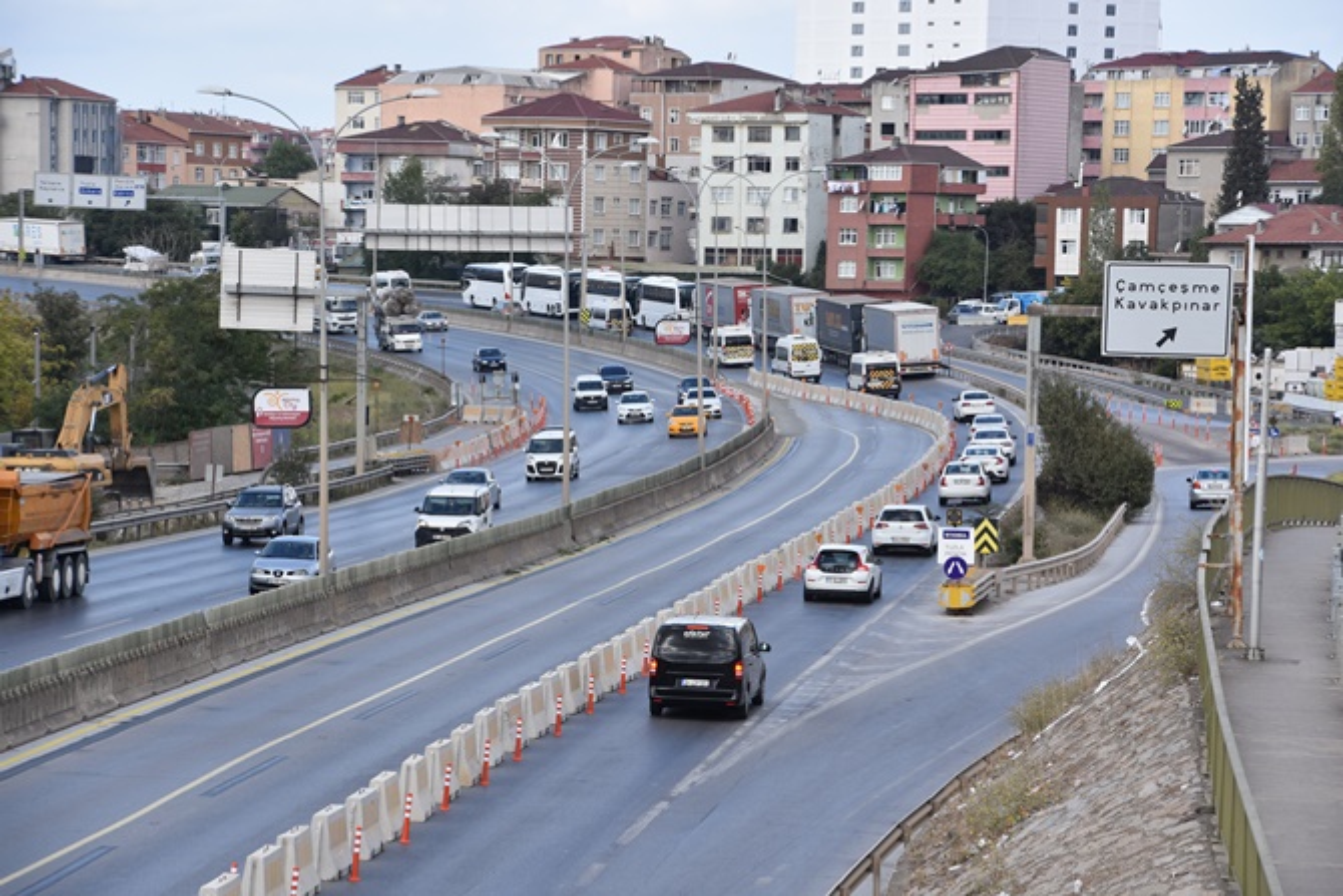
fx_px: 5597
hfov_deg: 13.7
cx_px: 672
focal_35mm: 150
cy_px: 448
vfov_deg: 9.2
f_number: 8
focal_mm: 100
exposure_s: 1/500
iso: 280
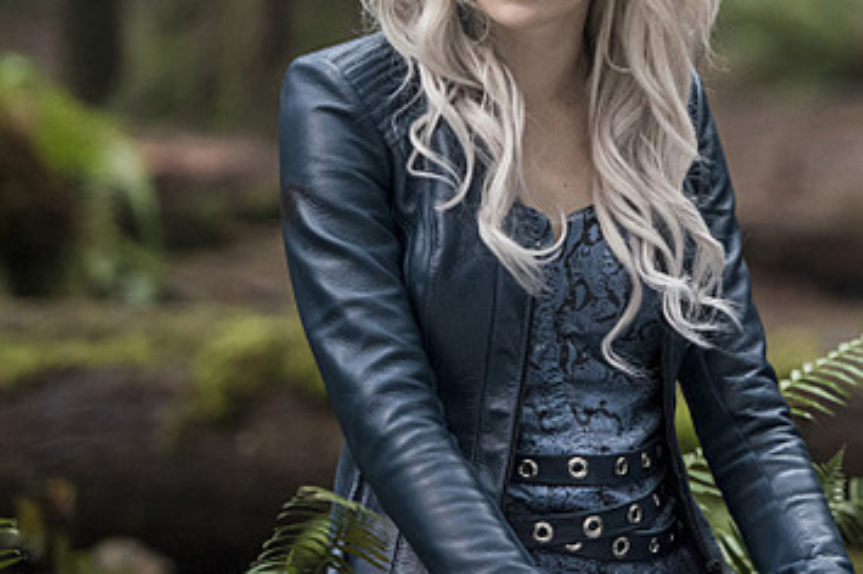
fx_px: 7113
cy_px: 15
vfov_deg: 4.6
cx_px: 865
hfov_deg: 6.9
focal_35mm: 297
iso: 2000
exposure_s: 1/100
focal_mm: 135
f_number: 2.8
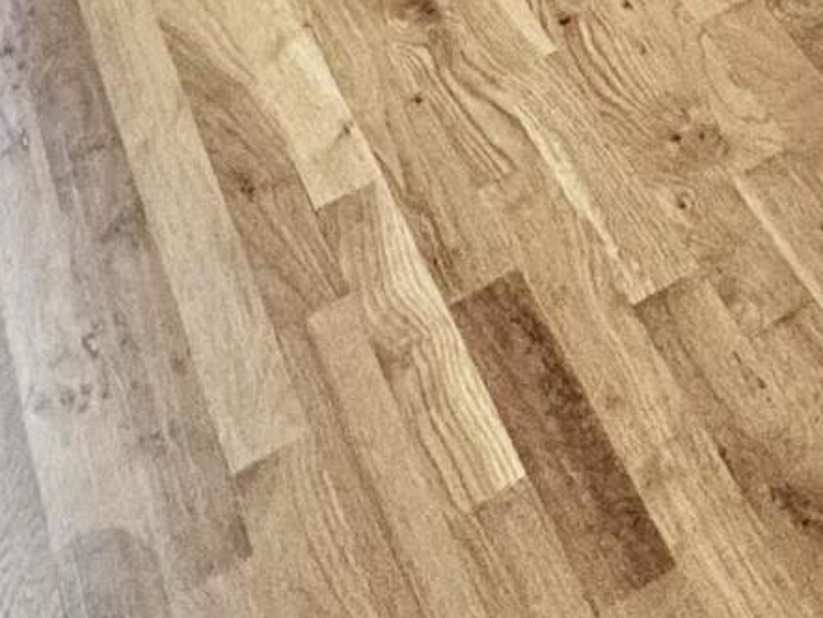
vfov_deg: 10.7
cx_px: 1406
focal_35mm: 95
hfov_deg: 17.4
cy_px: -1245
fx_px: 2260
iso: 125
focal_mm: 2.22
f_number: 2.2
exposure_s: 1/120
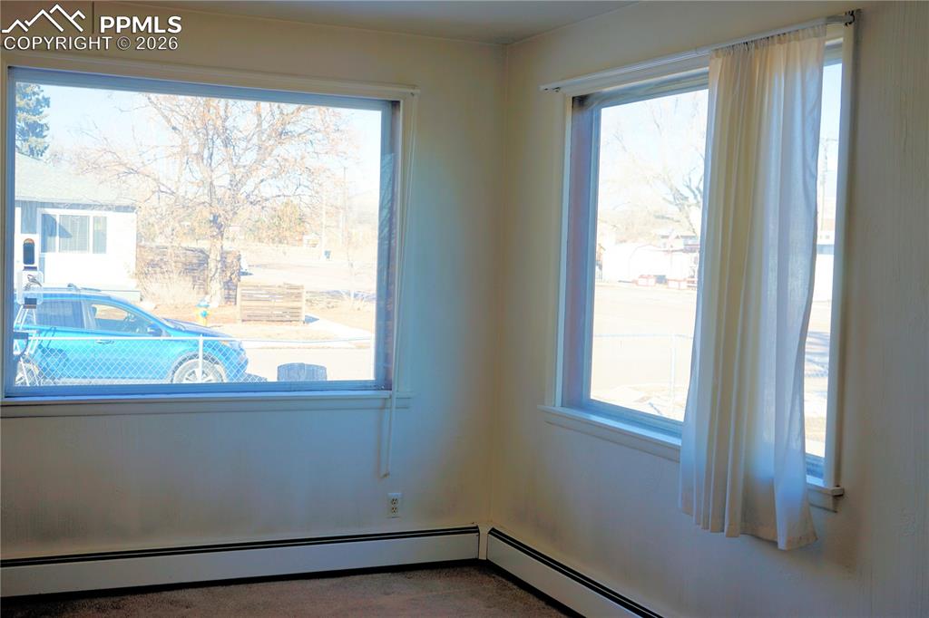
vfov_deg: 31.2
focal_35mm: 43
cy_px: 309
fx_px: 1109
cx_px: 464
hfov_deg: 45.4
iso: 100
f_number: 6.3
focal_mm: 43
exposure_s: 1/80
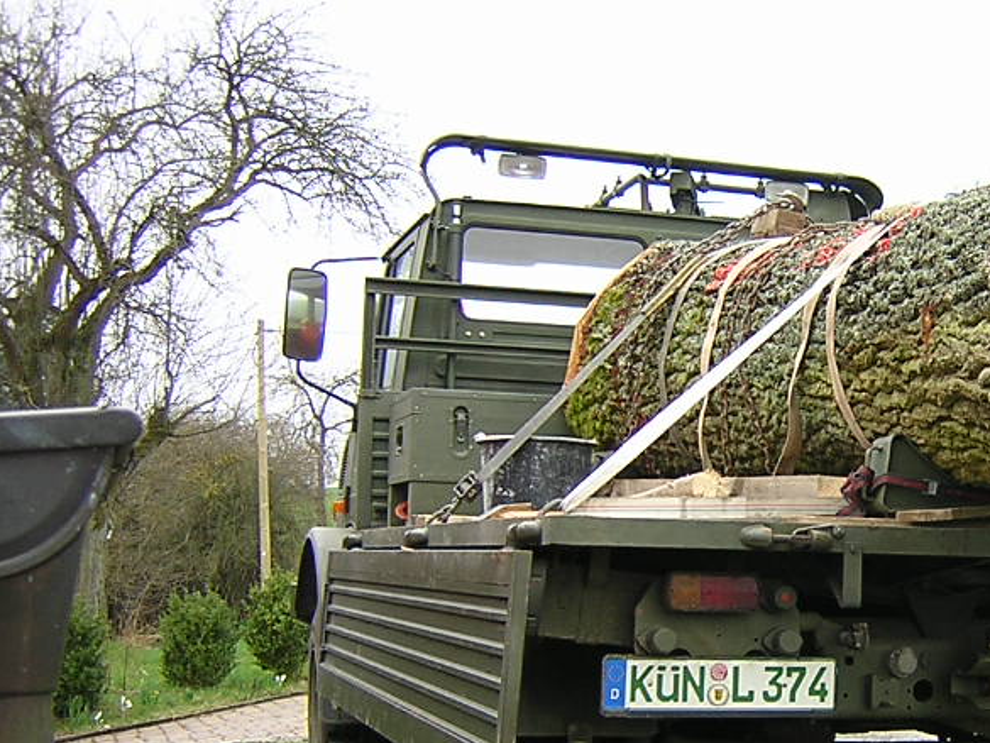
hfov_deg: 29.6
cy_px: 474
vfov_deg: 23.2
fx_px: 1802
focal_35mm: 63
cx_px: 863
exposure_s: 1/130
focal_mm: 4.7
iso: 100
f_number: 2.6
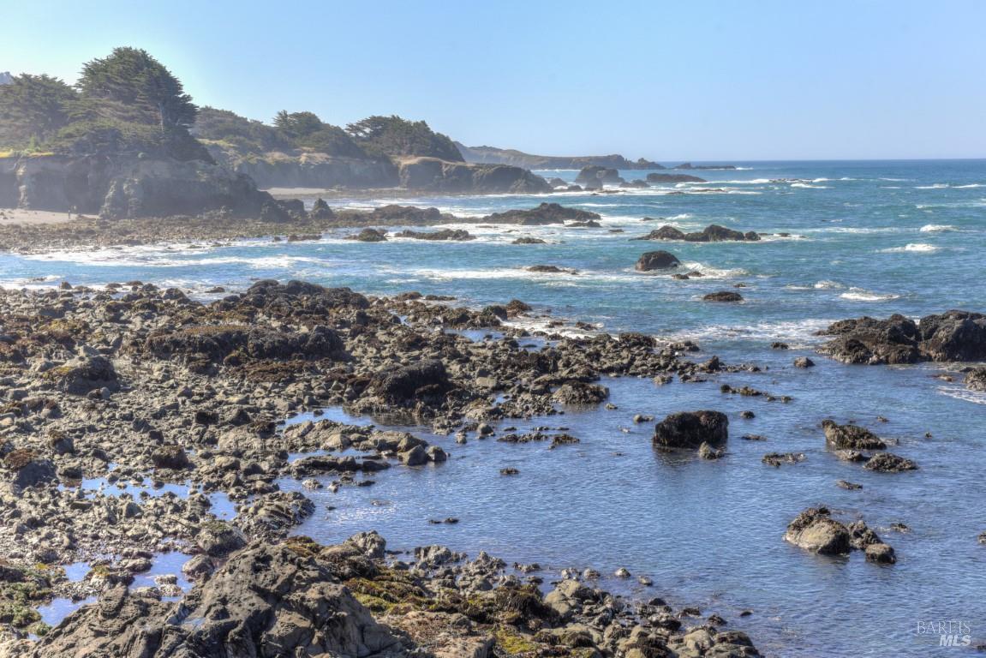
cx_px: 493
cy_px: 329
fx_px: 1644
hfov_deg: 33.4
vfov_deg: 22.6
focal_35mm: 60
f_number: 8
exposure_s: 1/800
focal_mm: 60
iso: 200
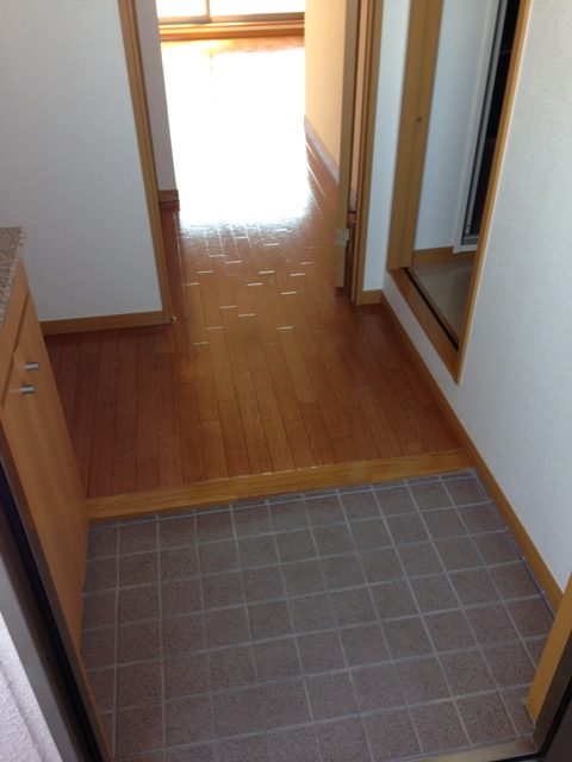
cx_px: 286
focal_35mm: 33
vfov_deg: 55.4
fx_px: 727
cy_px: 381
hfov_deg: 42.9
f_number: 2.4
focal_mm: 4.12
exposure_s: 1/30
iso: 50
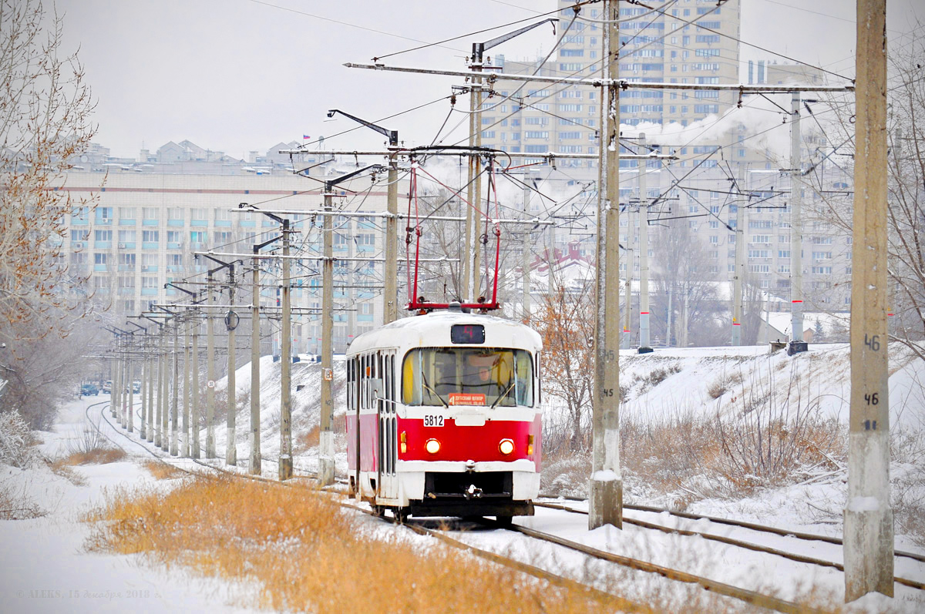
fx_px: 5774
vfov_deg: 6.1
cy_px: 307
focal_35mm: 225
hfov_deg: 9.2
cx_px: 462
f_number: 6.3
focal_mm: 150
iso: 200
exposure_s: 1/320
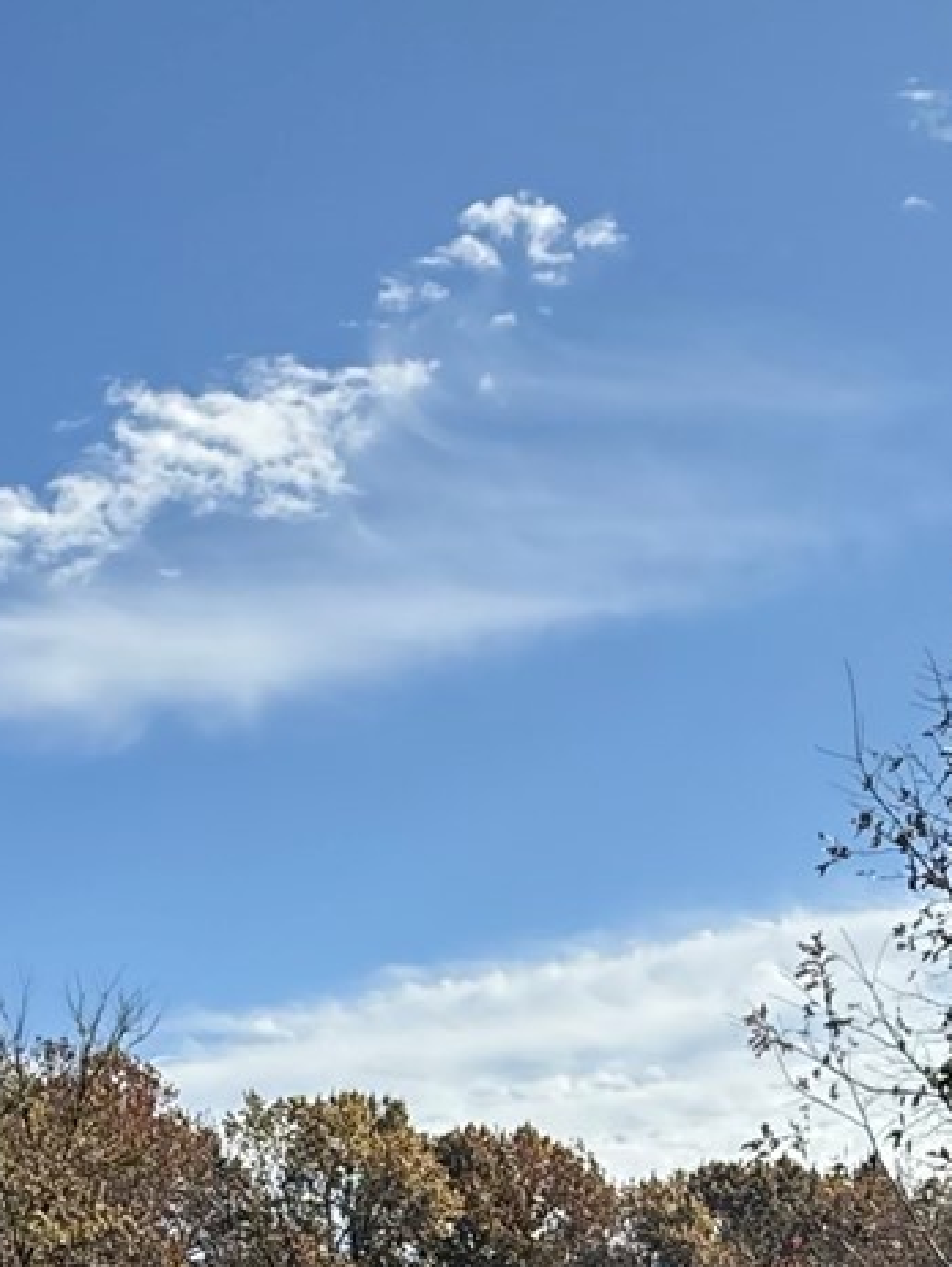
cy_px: 1511
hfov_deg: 24.6
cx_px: 118
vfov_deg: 28.9
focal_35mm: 58
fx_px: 2124
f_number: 2.2
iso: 50
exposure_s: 1/1901
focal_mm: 2.22
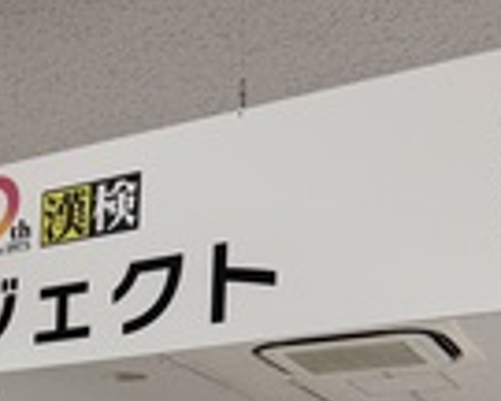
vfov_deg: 17.7
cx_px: -15
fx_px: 1157
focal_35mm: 78
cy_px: 598
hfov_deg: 23.3
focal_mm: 6.76
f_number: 1.78
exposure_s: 1/120
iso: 100
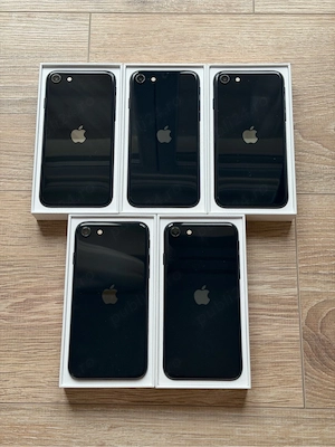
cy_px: 224
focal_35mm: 48
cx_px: 168
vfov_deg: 39.7
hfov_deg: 30.3
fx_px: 619
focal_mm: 6.76
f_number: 1.78
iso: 250
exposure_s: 1/60
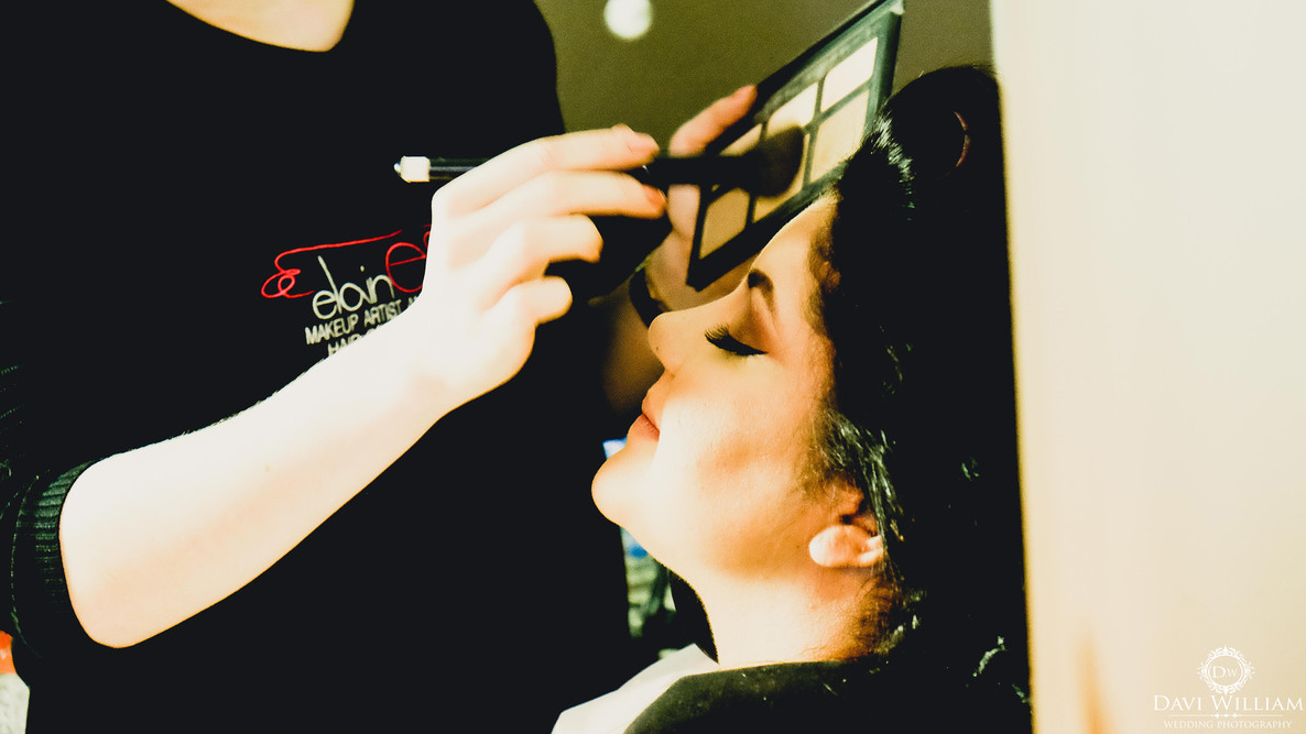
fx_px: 3047
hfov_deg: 24.2
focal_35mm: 88
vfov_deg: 13.7
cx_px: 660
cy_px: 304
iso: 4000
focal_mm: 55
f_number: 4
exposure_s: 1/60
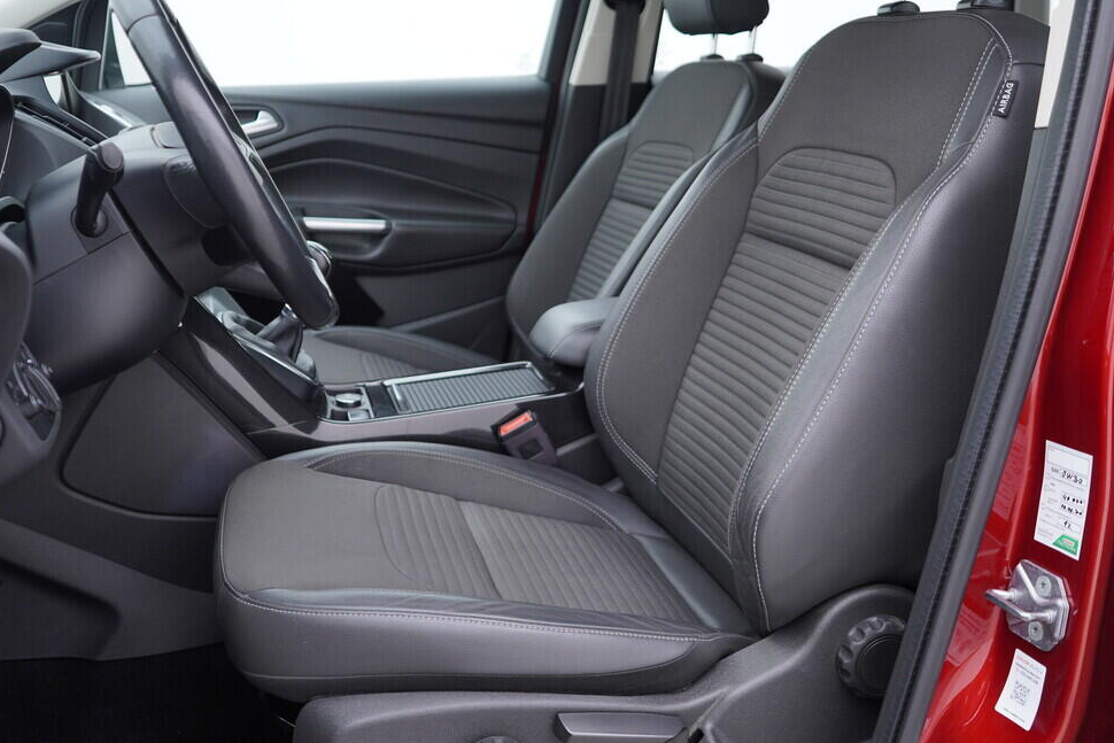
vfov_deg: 35.1
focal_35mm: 38
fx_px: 1176
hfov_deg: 50.7
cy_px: 375
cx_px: 527
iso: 125
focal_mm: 24
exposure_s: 1/40
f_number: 2.8
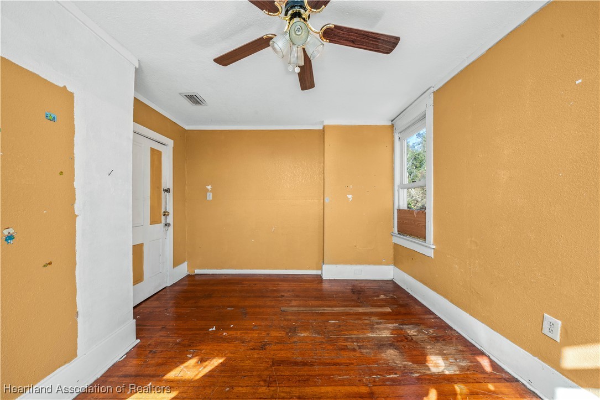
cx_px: 300
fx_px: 200
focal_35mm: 12
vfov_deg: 90.0
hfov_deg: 112.6
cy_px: 200
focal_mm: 12
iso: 400
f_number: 11
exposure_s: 1/13
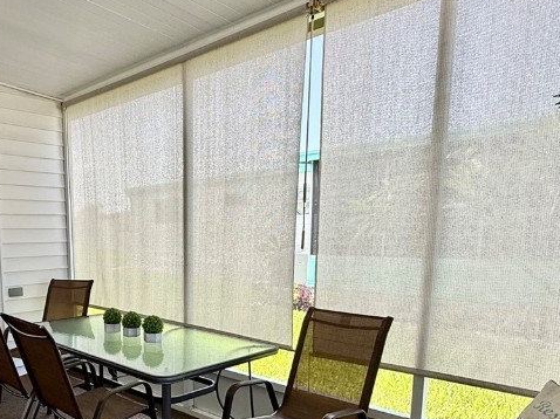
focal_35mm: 30
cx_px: 151
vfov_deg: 45.4
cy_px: 304
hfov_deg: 57.4
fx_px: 485
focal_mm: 2.22
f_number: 2.2
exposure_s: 1/146
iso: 50
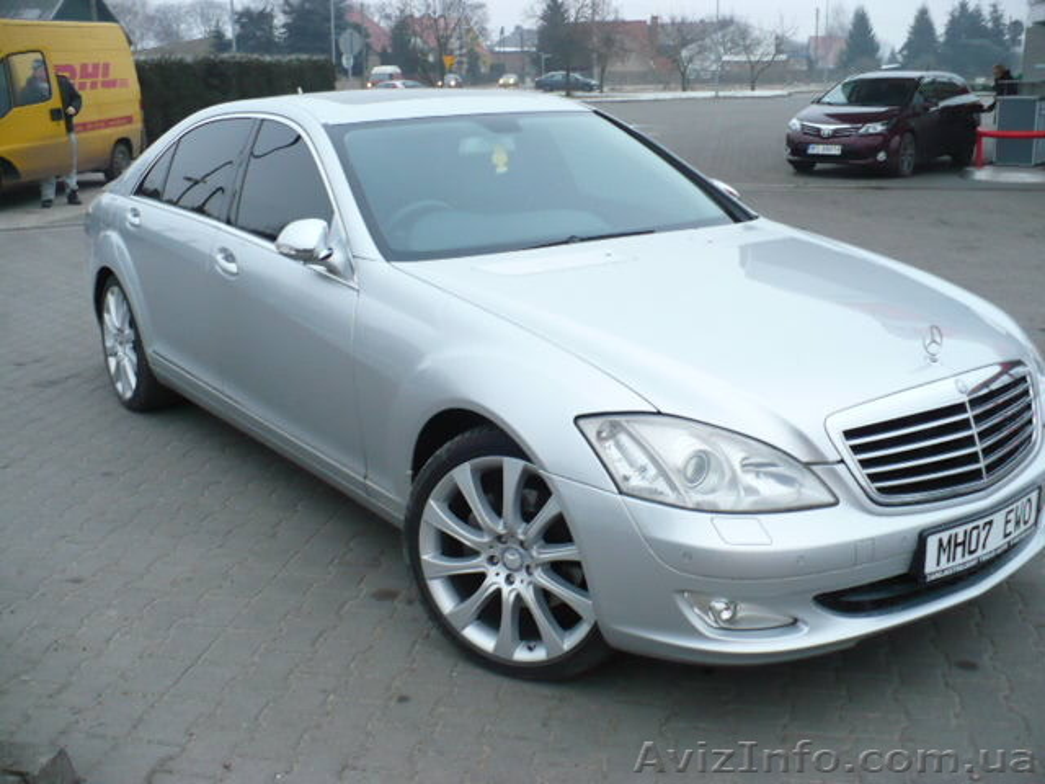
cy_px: 392
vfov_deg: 38.7
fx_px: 1117
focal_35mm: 37
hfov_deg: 50.1
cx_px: 522
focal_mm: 6.1
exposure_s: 1/25
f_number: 2.8
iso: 200
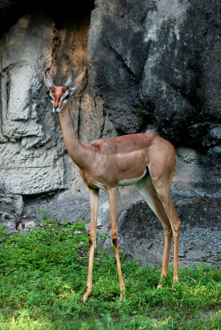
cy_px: 165
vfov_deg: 6.2
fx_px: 3030
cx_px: 110
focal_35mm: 330
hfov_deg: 4.2
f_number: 5.3
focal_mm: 220
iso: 400
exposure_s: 1/125
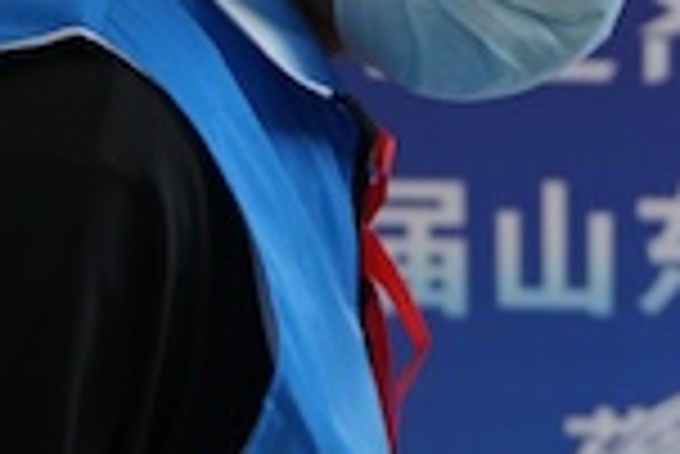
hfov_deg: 12.2
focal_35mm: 159
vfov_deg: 8.5
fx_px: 3006
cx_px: 1085
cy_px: 562
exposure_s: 1/160
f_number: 4
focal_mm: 32
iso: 1250
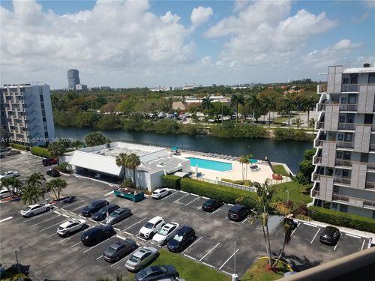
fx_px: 282
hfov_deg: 67.3
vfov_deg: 53.1
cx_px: 188
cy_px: 140
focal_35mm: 26
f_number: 1.7
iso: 40
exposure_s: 1/3256
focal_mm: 4.2
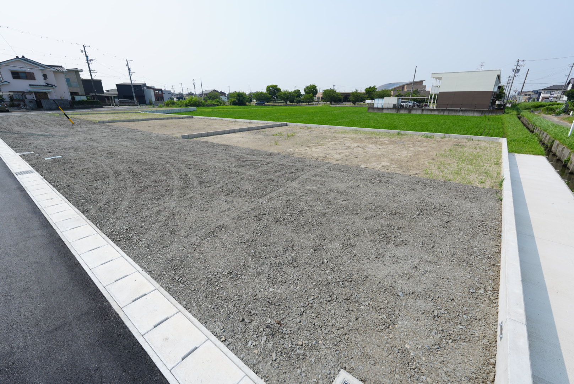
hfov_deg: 96.7
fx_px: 255
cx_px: 287
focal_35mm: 16
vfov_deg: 73.8
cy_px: 192
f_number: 5
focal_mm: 16
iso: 100
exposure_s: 1/800
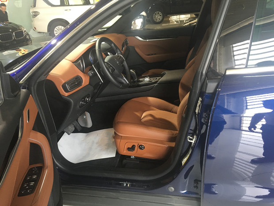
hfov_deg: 61.7
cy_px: 103
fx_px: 230
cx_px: 137
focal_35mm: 29
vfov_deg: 48.2
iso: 125
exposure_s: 1/33
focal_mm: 4.15
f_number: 2.2
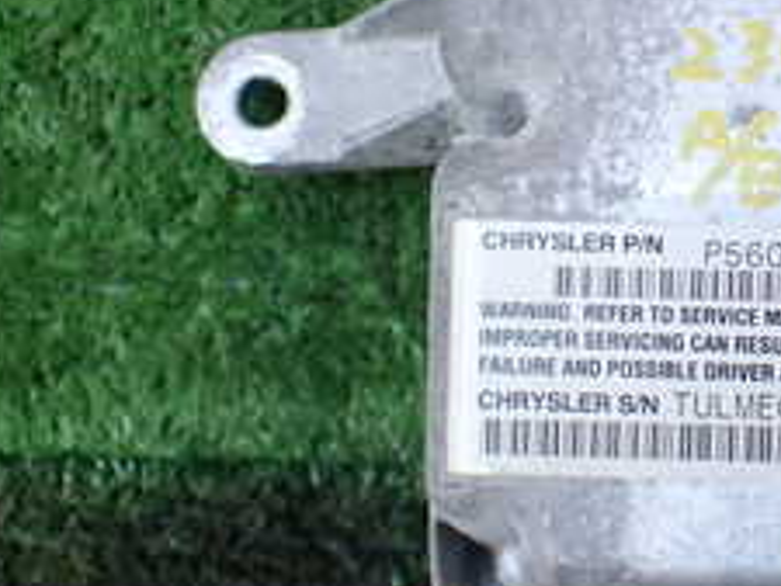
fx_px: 1806
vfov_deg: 18.4
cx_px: 767
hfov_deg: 23.5
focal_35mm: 80
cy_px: 253
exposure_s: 1/125
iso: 320
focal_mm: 5.4
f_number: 2.3
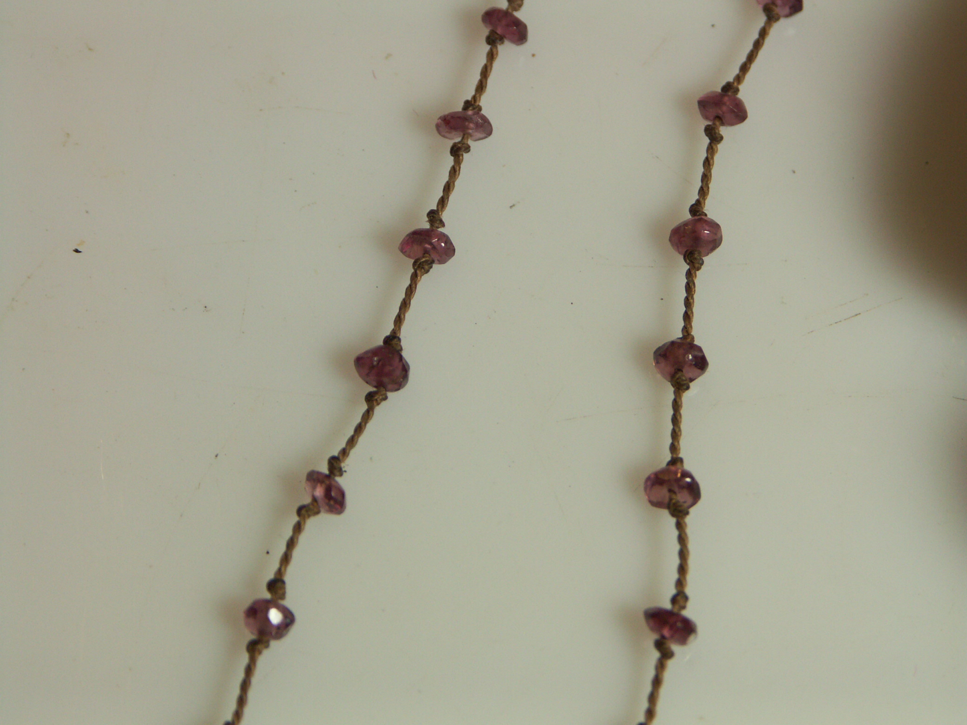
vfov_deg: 7.4
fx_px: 5587
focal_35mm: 200
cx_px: 484
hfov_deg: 9.9
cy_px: 362
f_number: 4.5
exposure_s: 1/80
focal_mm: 50.8
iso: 100
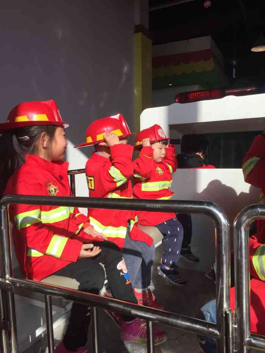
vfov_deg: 61.7
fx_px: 296
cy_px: 176
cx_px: 132
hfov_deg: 48.2
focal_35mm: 29
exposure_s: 1/608
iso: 32
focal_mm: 4.15
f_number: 2.2
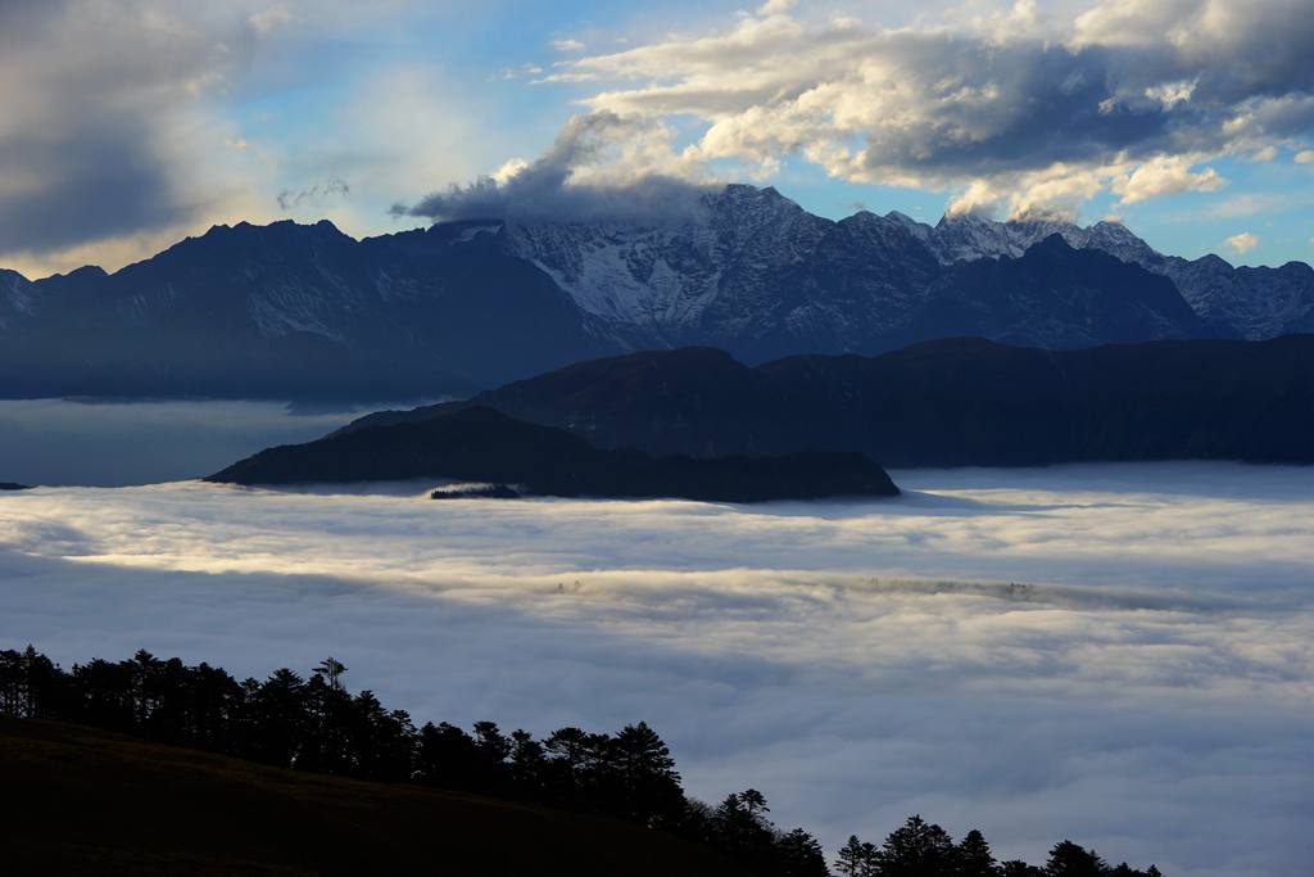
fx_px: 2555
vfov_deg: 19.5
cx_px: 657
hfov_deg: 28.8
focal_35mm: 70
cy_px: 438
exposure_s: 1/400
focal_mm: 70
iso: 100
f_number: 8
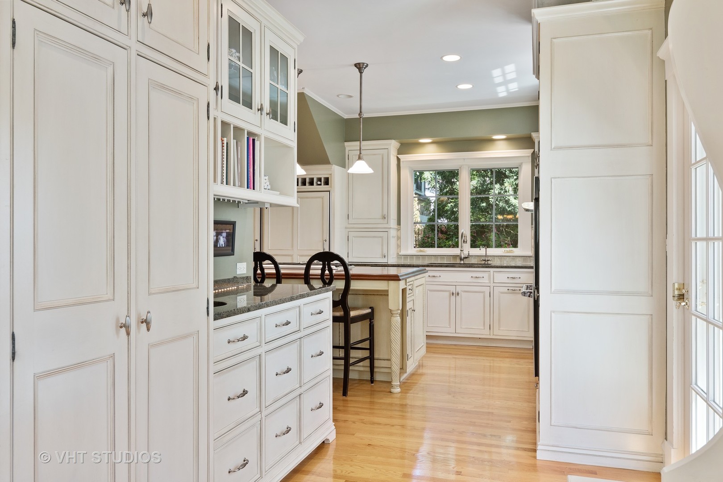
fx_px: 542
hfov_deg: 67.4
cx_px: 362
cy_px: 241
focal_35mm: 27
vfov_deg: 47.9
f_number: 8
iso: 200
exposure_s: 1/5
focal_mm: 18
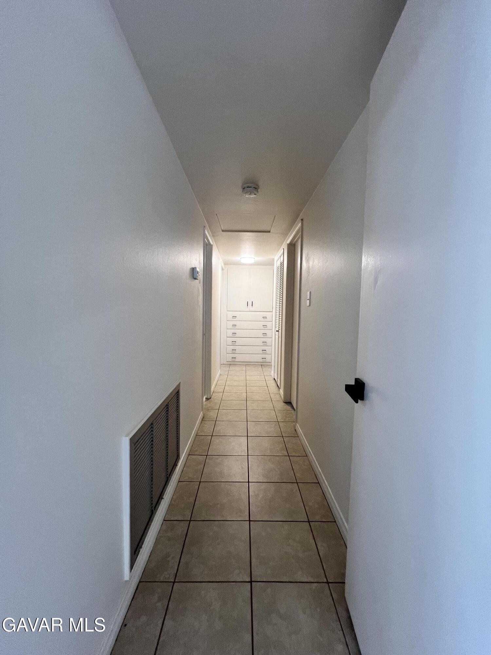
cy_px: 328
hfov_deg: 89.9
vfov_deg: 106.2
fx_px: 246
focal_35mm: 13
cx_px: 246
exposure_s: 1/60
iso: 200
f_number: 1.8
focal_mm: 1.57
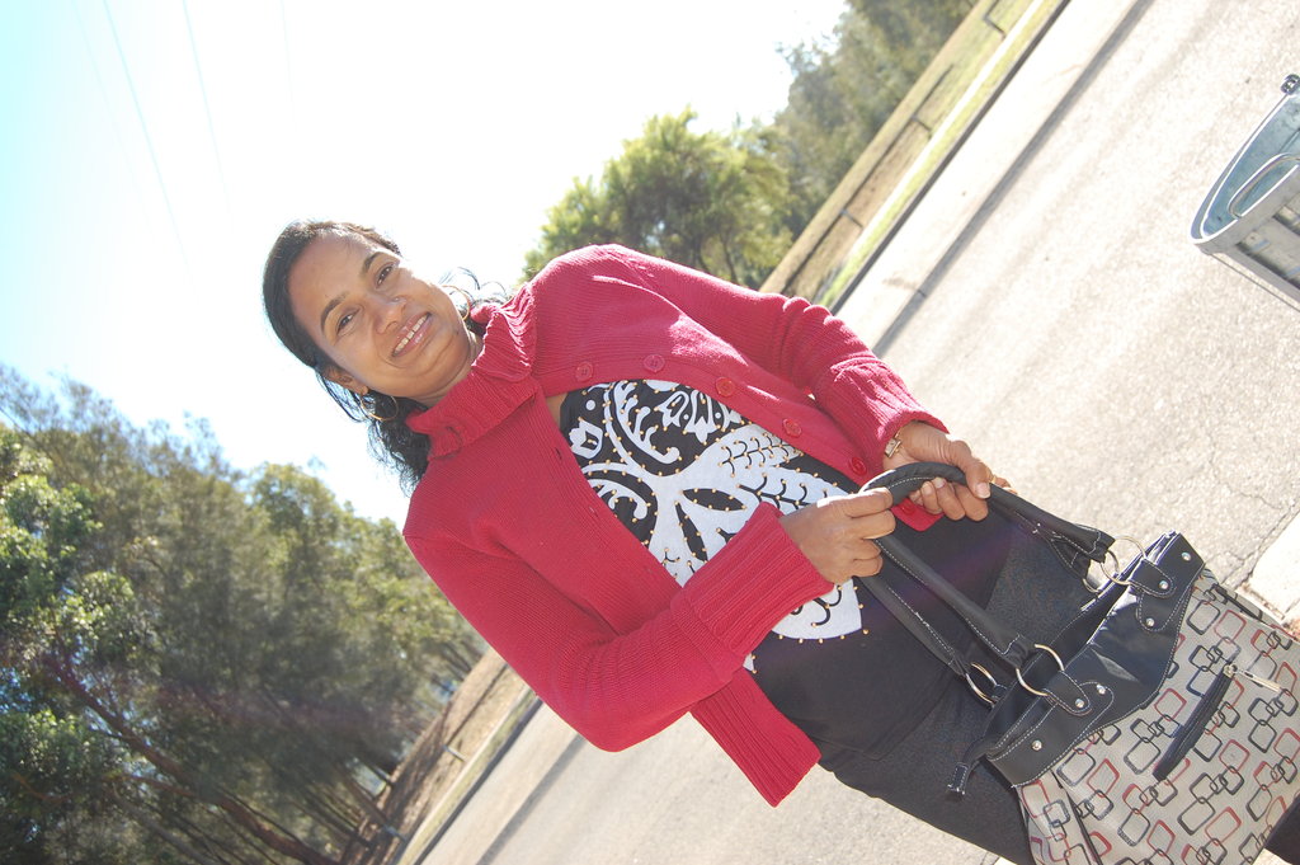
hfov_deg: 53.2
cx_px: 650
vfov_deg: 36.8
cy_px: 432
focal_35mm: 36
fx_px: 1299
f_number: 5.6
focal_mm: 24
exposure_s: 1/200
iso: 200
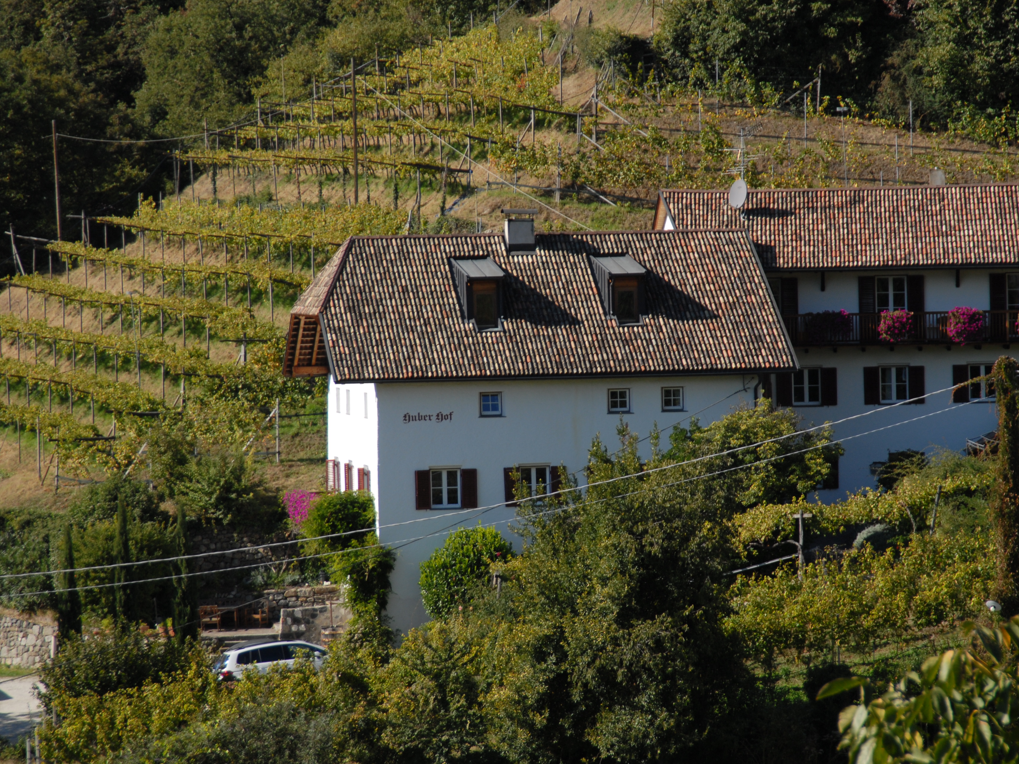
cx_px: 564
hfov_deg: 11.9
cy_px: 384
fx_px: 4887
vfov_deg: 8.9
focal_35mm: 166
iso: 200
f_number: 5.6
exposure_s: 1/640
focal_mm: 102
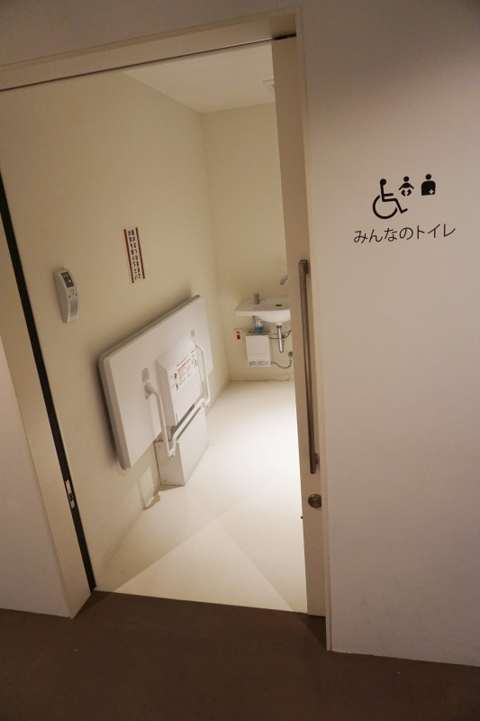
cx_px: 240
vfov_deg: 73.8
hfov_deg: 53.1
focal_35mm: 24
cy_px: 360
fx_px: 480
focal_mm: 16
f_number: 4
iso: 1000
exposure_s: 1/160
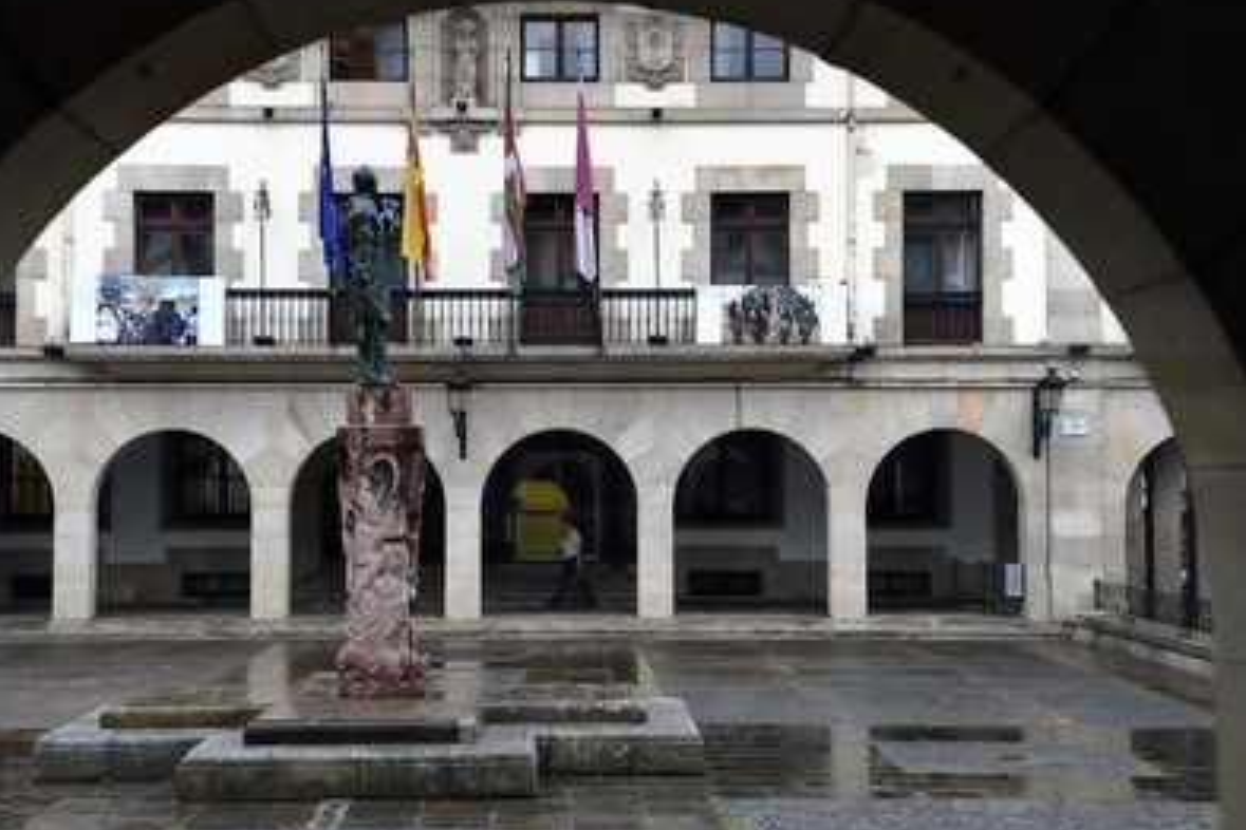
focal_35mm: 62
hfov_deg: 32.4
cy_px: 399
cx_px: 583
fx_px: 2146
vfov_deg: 21.9
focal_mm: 58
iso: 800
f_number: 5.6
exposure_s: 1/800
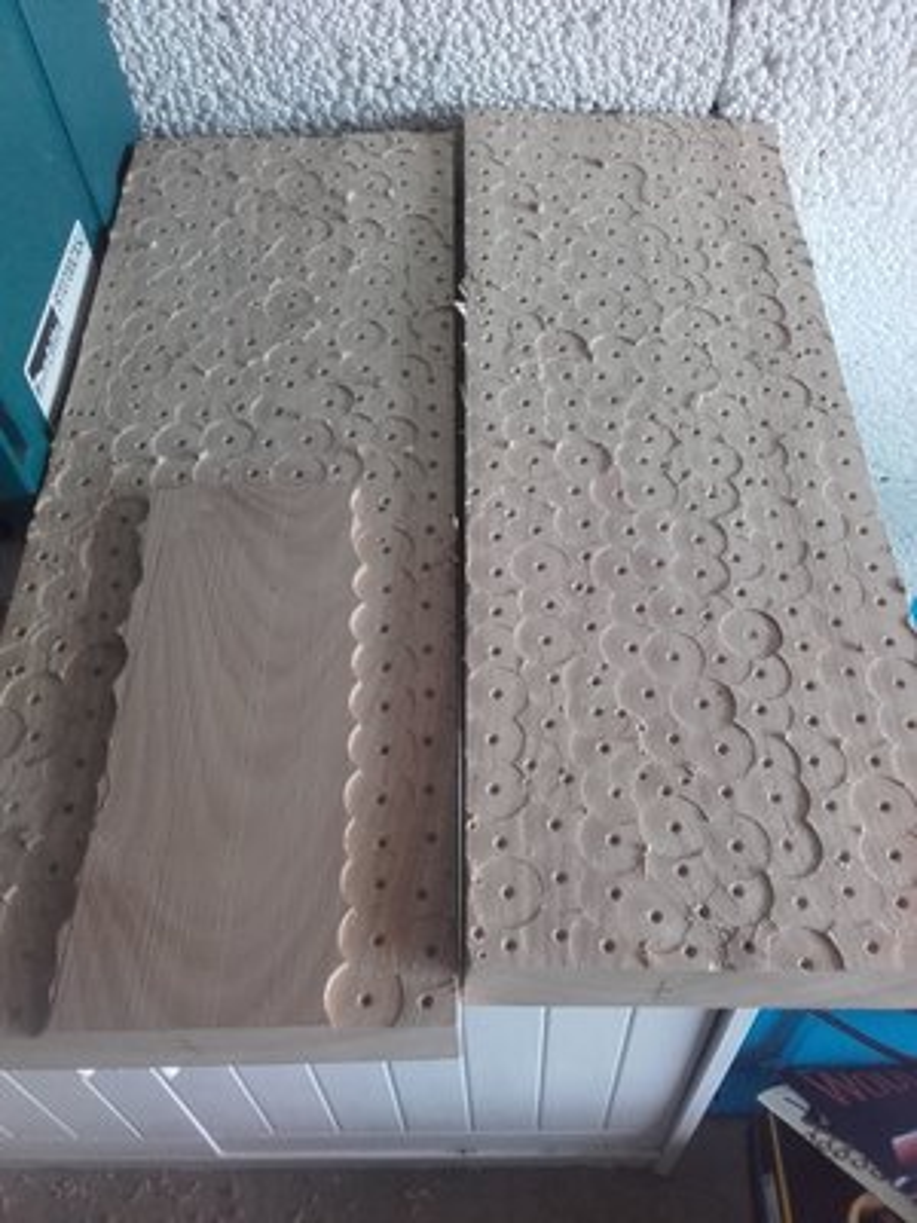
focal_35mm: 31
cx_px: 458
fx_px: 1095
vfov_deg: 58.4
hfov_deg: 45.4
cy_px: 612
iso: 100
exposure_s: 1/33
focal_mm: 3.31
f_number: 2.2
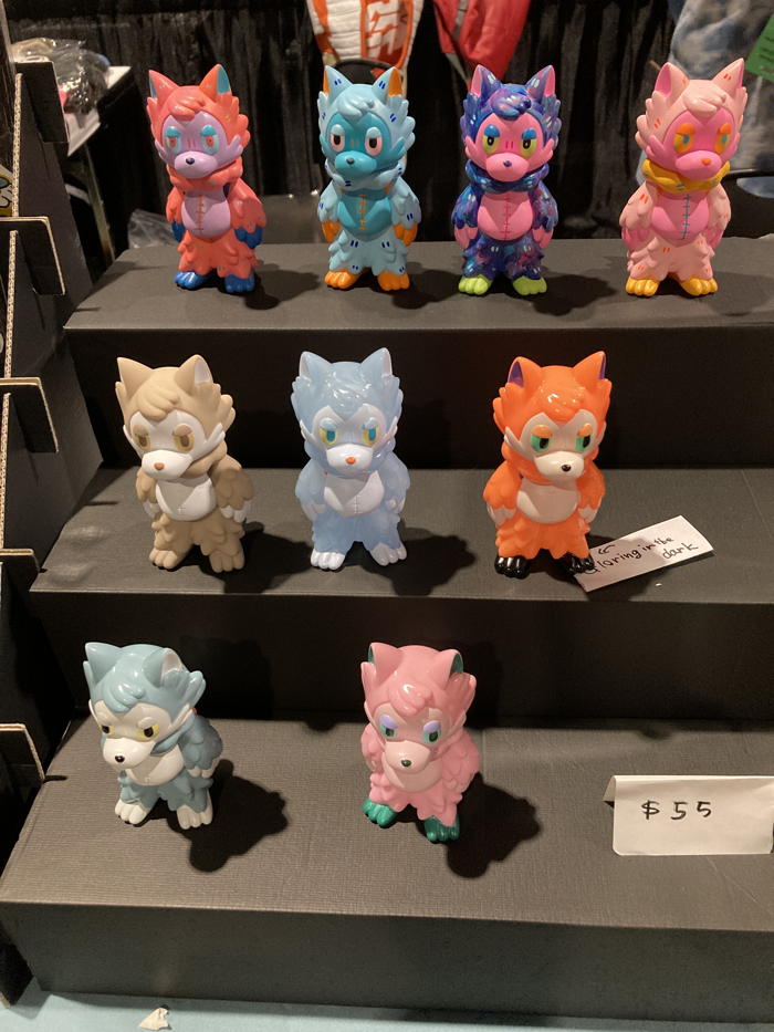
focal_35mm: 28
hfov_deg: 49.8
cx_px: 387
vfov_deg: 63.4
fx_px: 835
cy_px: 516
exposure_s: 1/43
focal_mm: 3.99
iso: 320
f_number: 1.8
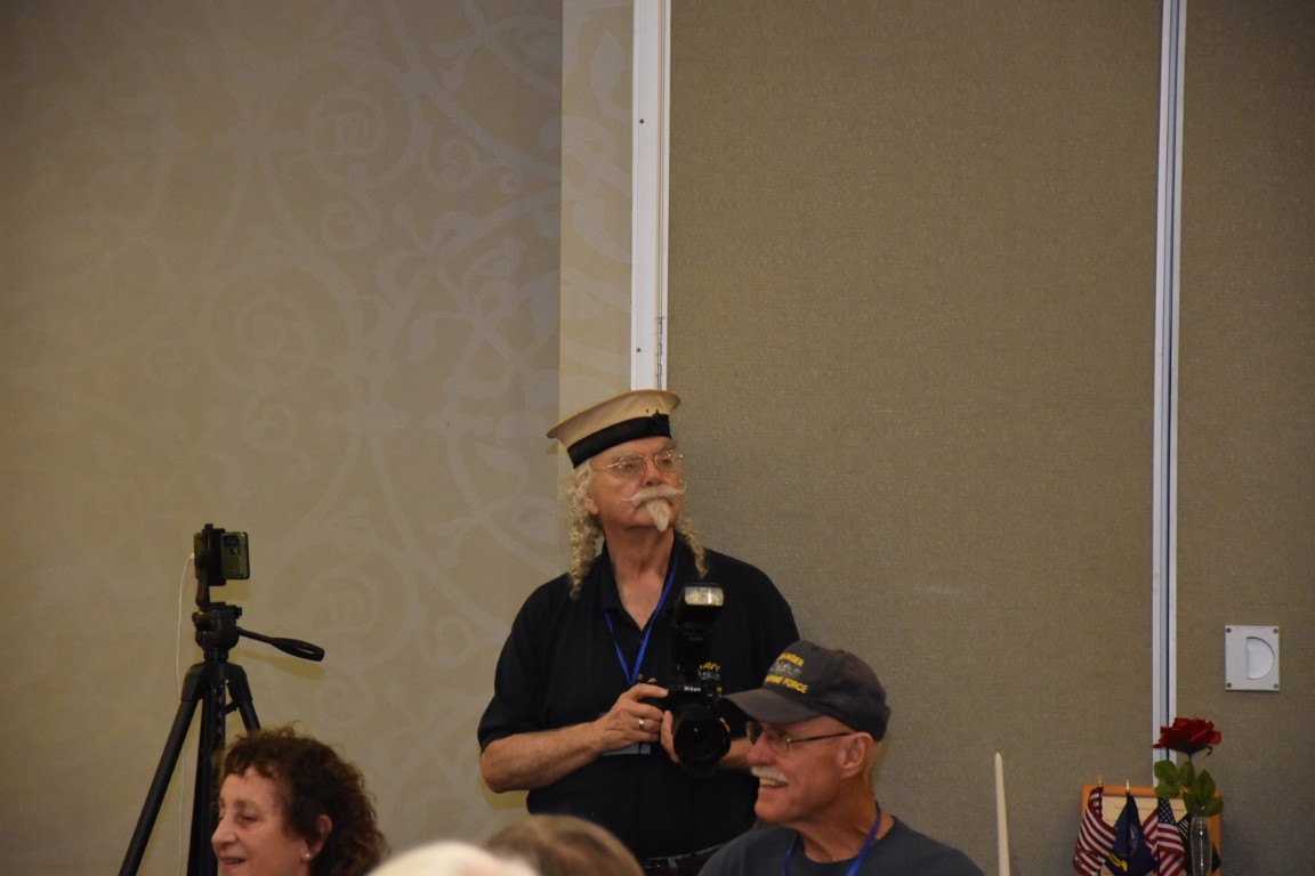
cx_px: 658
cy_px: 438
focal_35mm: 158
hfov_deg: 13.0
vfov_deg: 8.7
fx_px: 5753
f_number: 5.6
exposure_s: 1/60
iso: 2800
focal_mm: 105
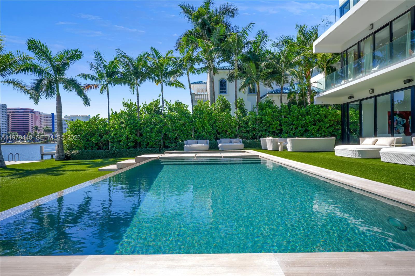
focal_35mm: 20
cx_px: 208
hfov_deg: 84.0
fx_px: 230
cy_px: 138
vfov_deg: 61.9
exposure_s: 1/50
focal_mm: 20
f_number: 16
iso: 80
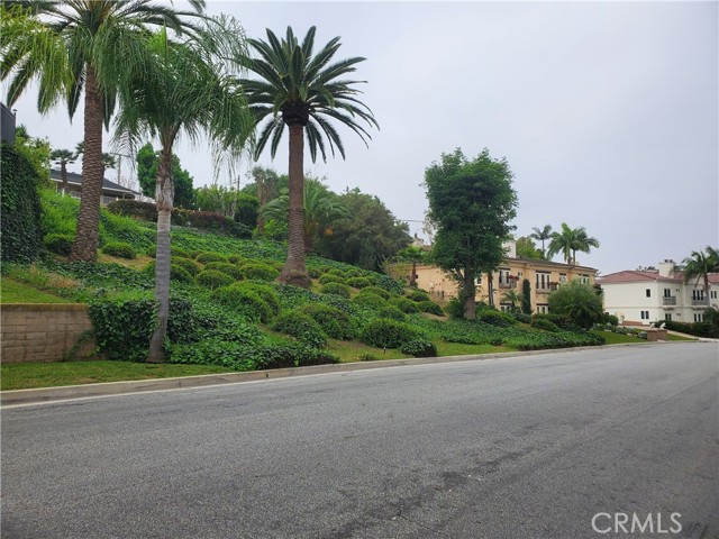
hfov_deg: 67.3
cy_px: 270
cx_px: 360
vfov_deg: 53.1
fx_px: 540
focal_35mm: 26
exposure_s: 1/820
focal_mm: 4.3
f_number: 2.4
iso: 50
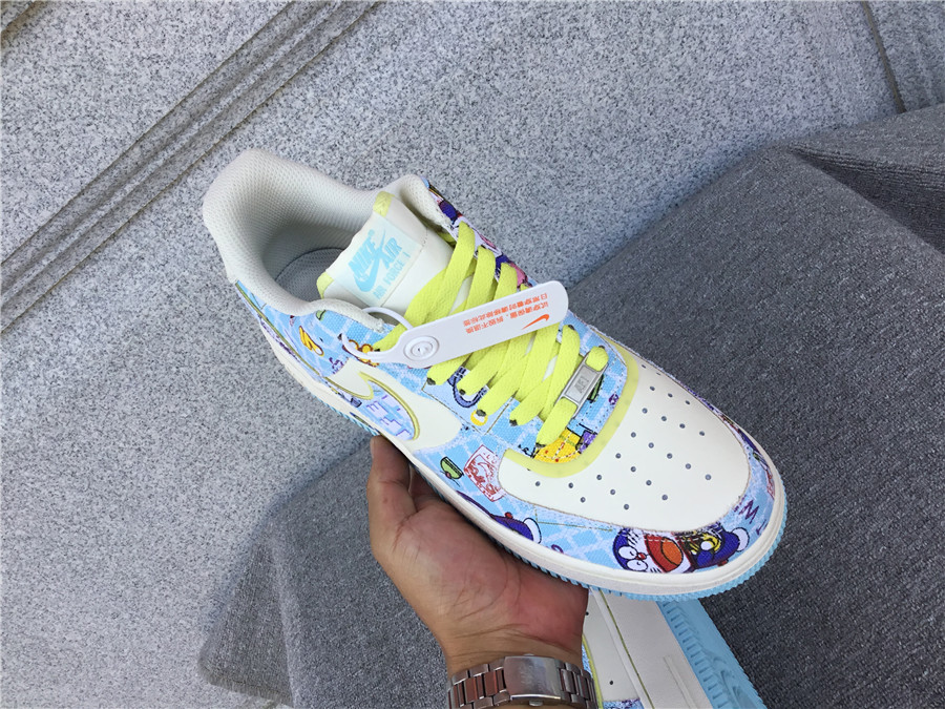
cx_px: 472
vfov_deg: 45.4
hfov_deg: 58.4
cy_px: 354
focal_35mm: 31
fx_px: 846
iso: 25
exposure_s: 1/302
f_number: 2.4
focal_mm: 3.3
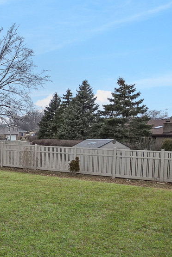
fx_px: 251
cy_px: 153
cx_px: -115
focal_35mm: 35
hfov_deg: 24.2
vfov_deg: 54.1
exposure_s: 1/2000
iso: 125
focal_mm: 2.2
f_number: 2.2
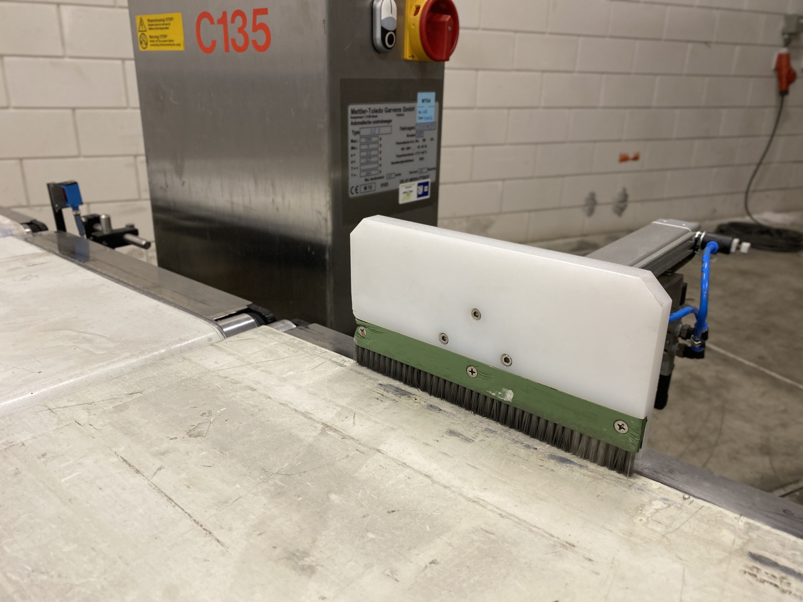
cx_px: 402
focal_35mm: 26
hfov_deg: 67.3
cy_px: 301
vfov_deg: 53.1
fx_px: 603
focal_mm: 4.25
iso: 160
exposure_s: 1/50
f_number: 1.8
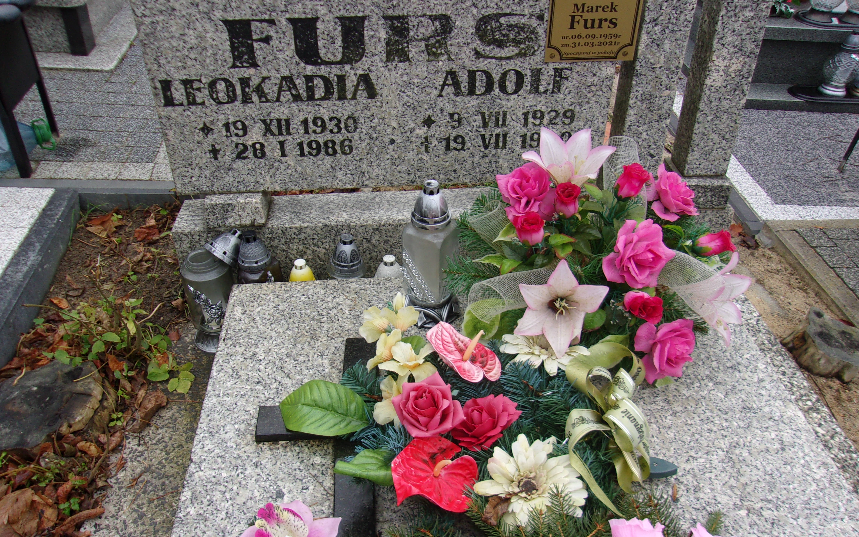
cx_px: 425
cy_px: 278
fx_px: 679
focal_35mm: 29
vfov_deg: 43.1
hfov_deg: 64.6
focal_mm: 4.9
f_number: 3
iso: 80
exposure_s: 1/85
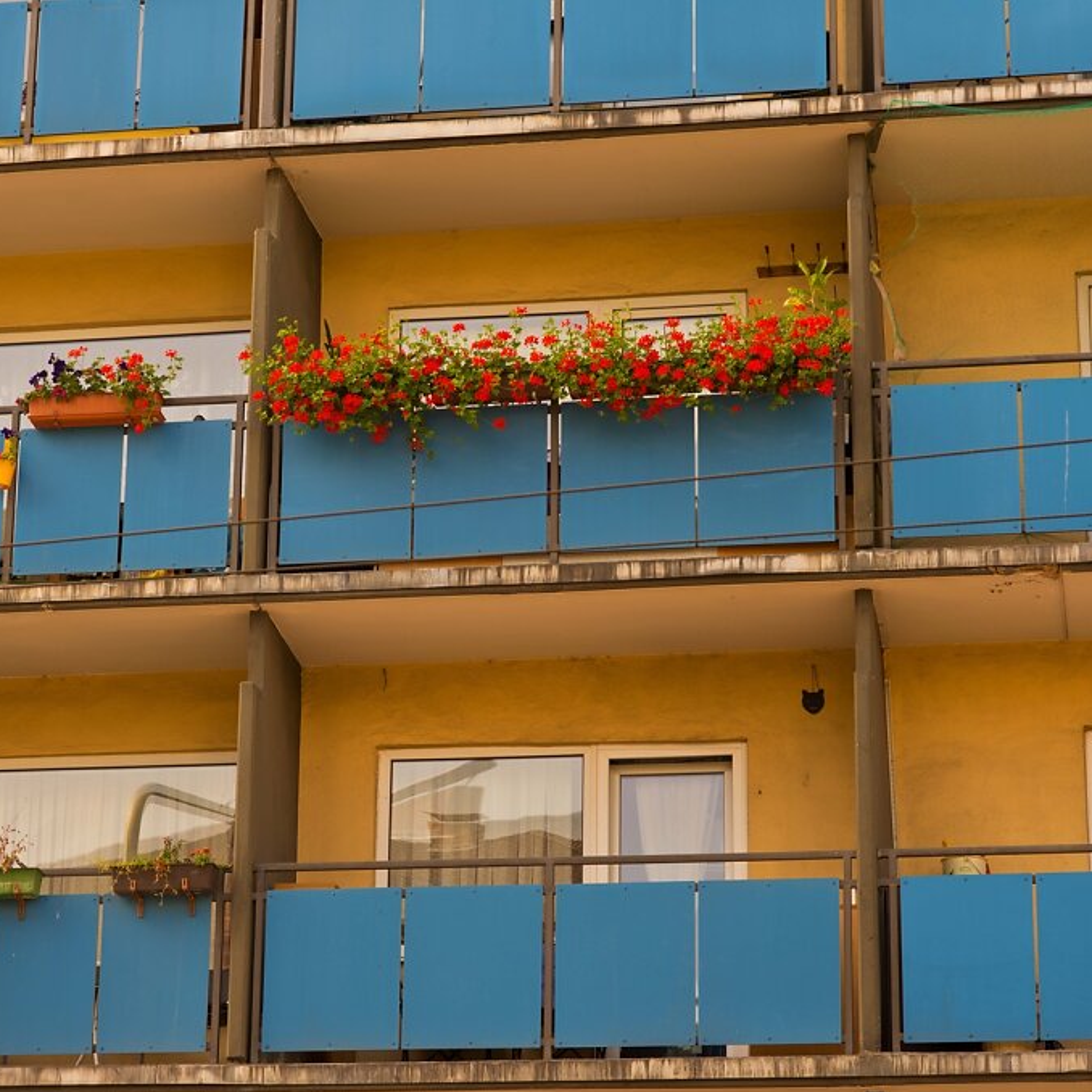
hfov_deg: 16.0
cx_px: 400
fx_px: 3890
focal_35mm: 109
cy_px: 548
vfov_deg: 16.0
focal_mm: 85
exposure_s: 1/125
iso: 100
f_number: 5.6
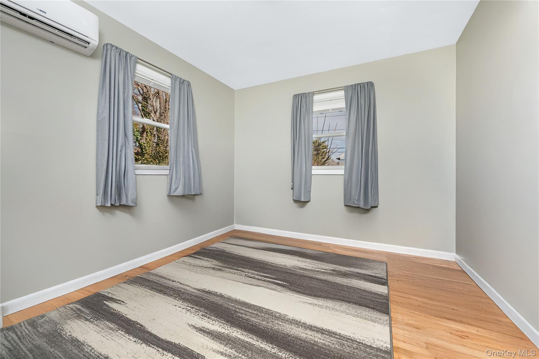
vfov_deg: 77.3
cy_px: 180
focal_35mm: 15
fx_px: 225
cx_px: 270
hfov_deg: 100.4
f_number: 5.6
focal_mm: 15
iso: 320
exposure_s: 1/200
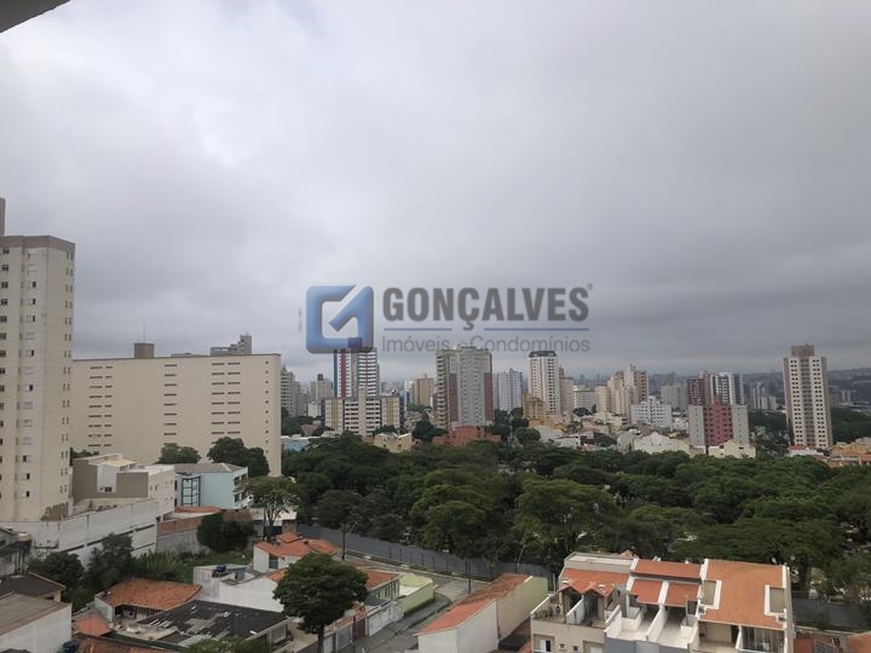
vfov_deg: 49.7
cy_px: 326
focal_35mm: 28
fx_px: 705
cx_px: 436
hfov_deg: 63.4
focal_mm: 3.99
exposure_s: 1/4049
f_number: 1.8
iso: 25
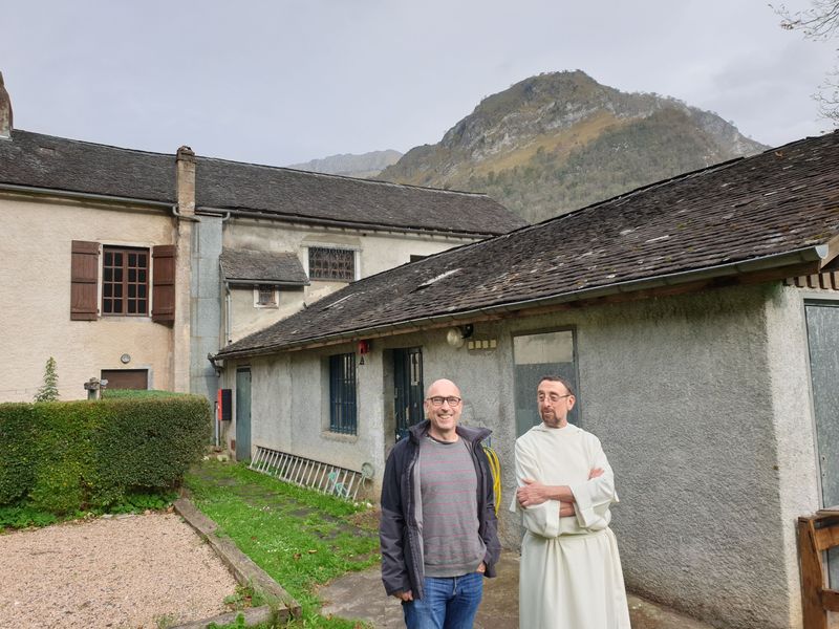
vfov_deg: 53.1
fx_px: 630
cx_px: 420
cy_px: 314
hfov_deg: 67.3
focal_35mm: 26
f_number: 2.4
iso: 50
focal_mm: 4.3
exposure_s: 1/249
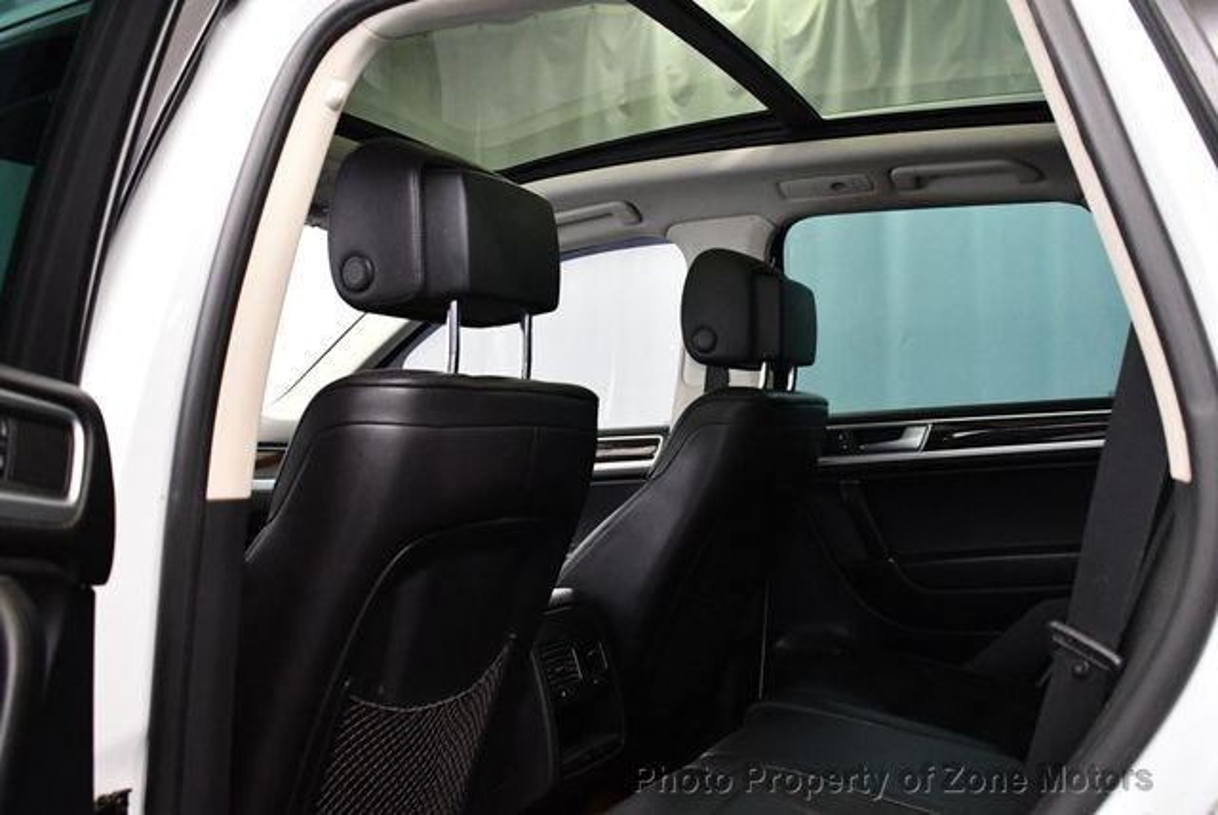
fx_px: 1219
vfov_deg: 36.9
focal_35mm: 36
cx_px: 609
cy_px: 408
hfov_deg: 53.1
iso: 3200
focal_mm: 18
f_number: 3.5
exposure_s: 1/125
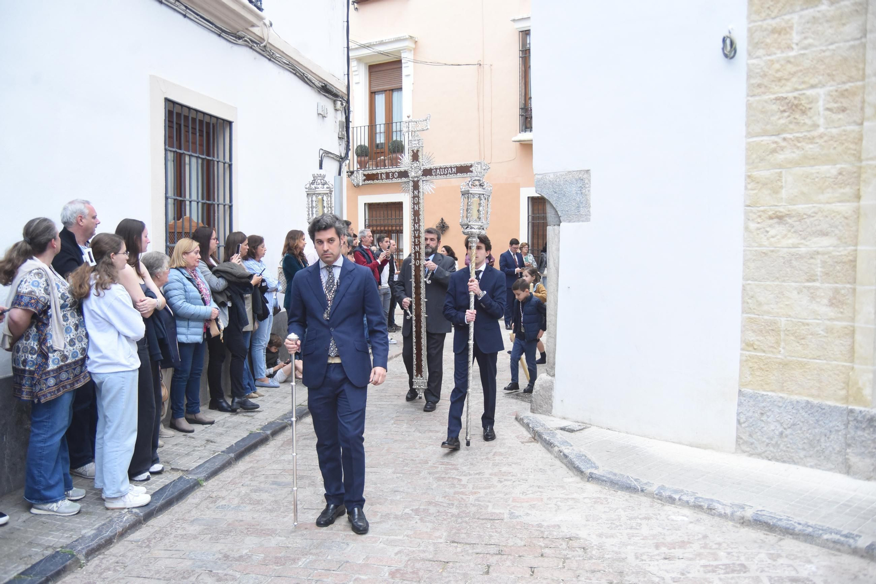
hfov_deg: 60.3
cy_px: 292
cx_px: 438
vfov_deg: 42.4
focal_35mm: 31
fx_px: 755
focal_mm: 31
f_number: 6.3
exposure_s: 1/320
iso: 2500
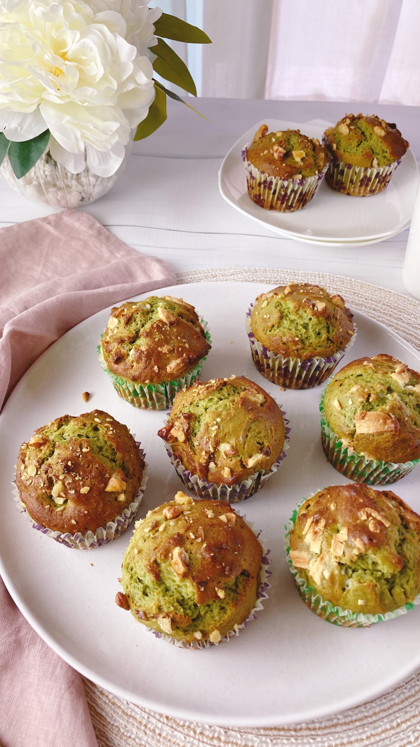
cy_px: 370
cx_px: 200
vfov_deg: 62.6
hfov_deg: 37.8
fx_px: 614
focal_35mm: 31
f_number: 1.8
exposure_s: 1/100
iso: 50
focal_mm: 3.99
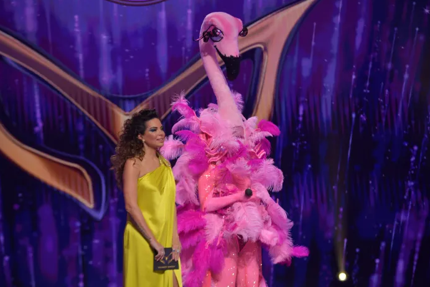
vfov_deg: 10.4
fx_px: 1577
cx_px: 201
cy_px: 147
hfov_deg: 15.5
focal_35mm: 132
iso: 800
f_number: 4
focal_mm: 120
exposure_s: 1/200
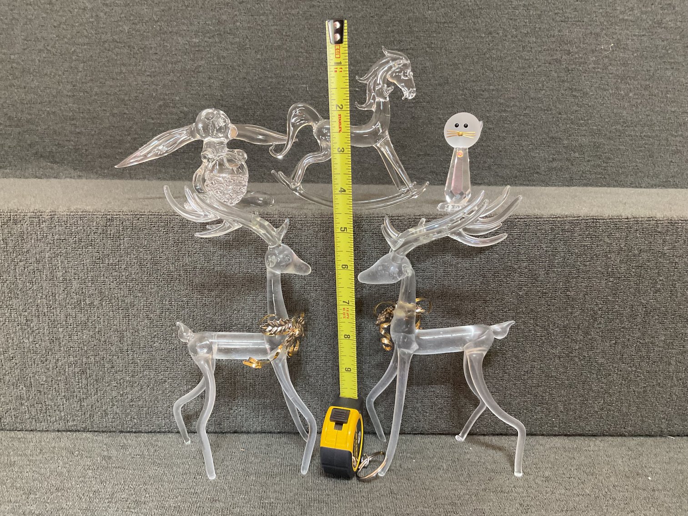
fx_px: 576
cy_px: 258
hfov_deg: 61.7
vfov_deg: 48.2
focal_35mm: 29
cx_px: 344
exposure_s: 1/60
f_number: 1.8
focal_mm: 3
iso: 250
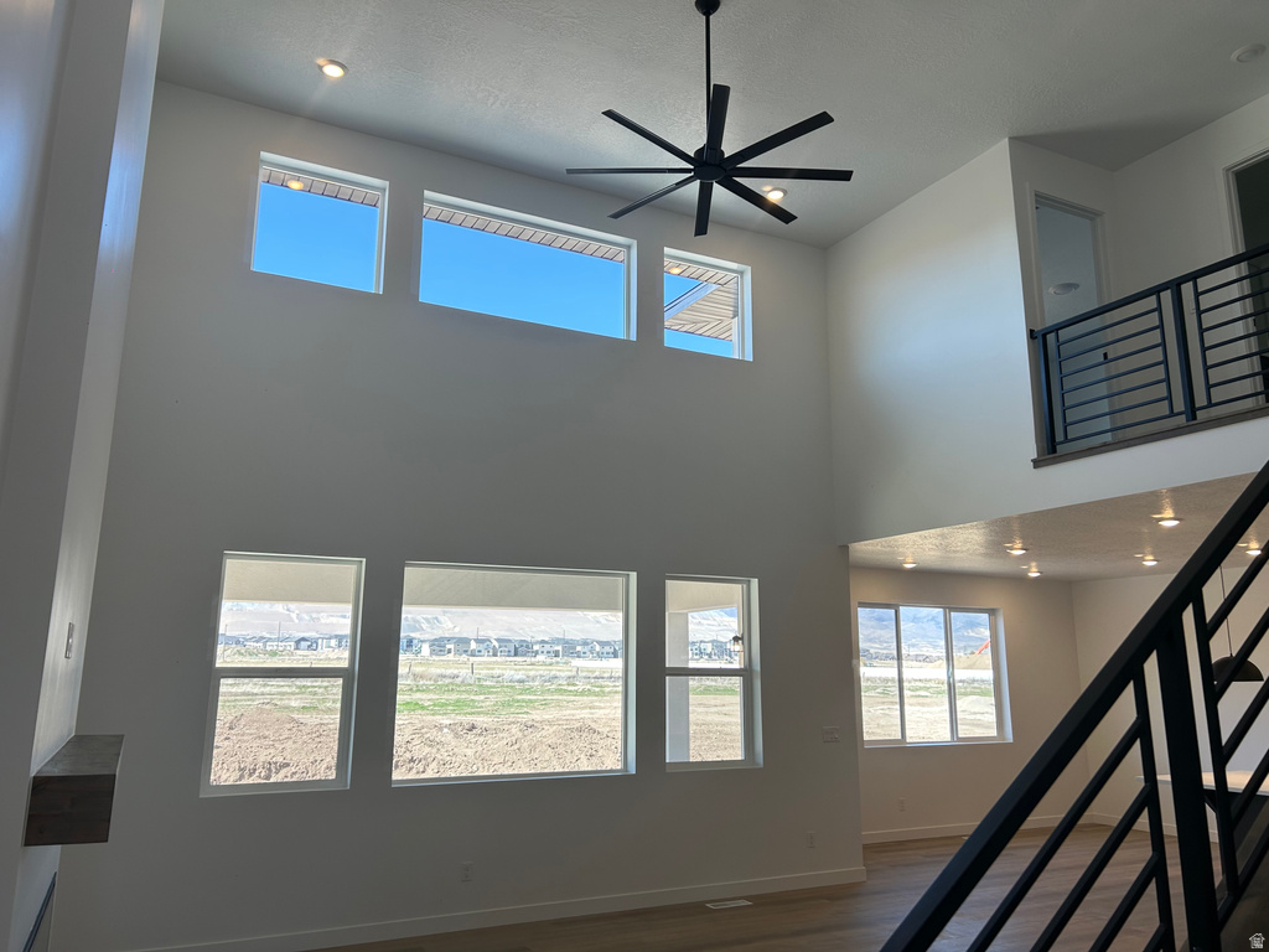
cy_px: 476
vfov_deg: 53.1
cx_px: 634
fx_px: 953
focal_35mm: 26
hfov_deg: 67.3
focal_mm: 5.7
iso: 50
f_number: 1.5
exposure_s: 1/323
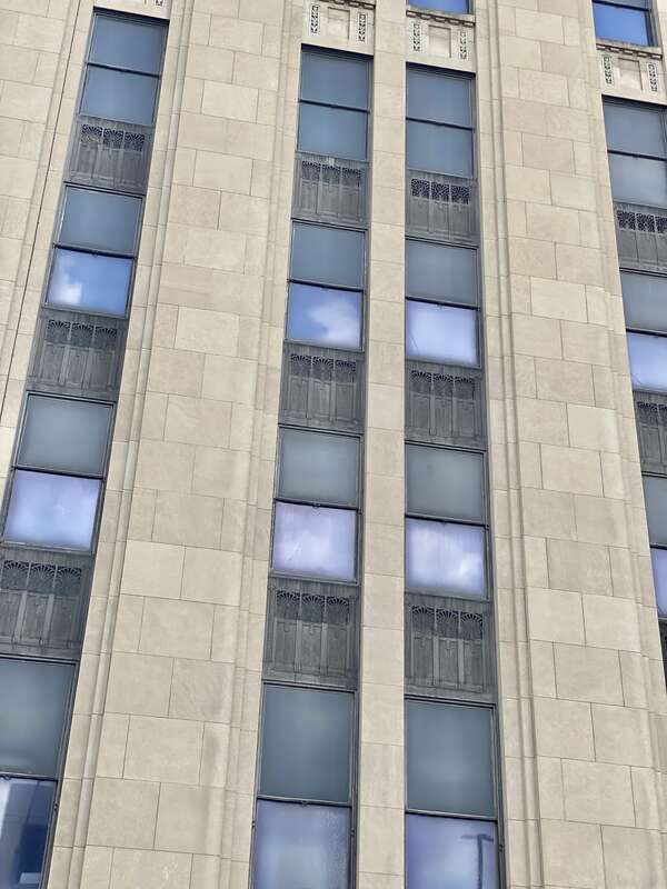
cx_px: 334
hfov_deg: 28.0
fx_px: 1336
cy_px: 444
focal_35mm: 52
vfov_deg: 36.8
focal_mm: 6
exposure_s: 1/1020
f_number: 2
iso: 20
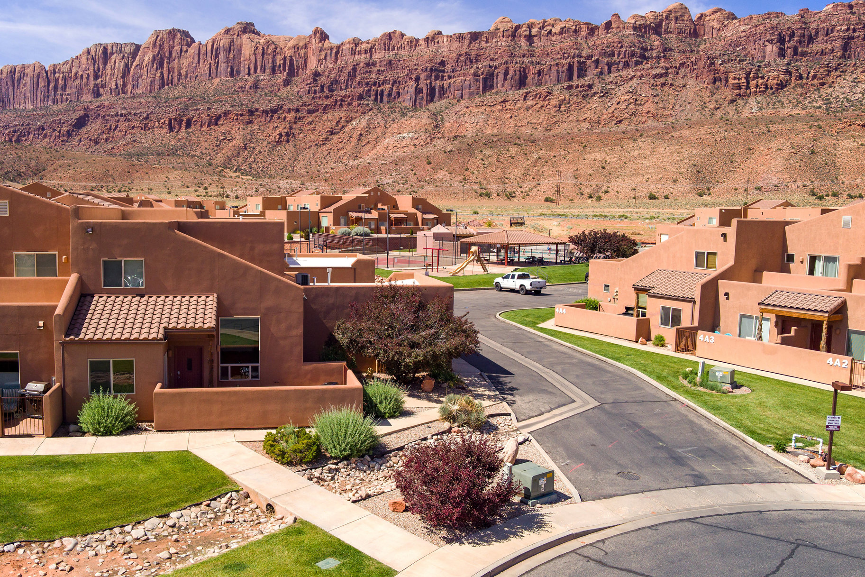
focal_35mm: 23
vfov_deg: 55.1
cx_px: 432
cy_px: 288
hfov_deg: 76.1
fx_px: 553
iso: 160
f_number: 2.8
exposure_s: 1/3800
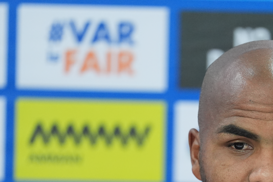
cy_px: 208
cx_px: 258
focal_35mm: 727
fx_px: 5513
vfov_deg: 1.9
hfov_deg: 2.8
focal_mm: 300
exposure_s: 1/250
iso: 3200
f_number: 2.8
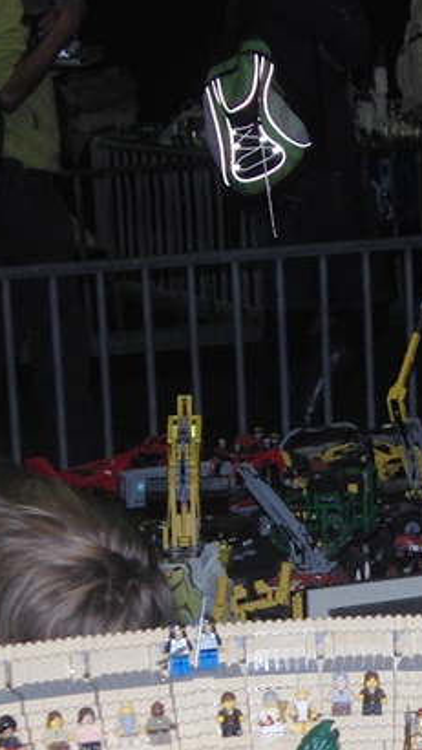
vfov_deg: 13.8
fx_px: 3080
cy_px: 562
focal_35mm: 155
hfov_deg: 7.8
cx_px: 506
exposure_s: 1/60
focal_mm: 10.1
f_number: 3.4
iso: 100
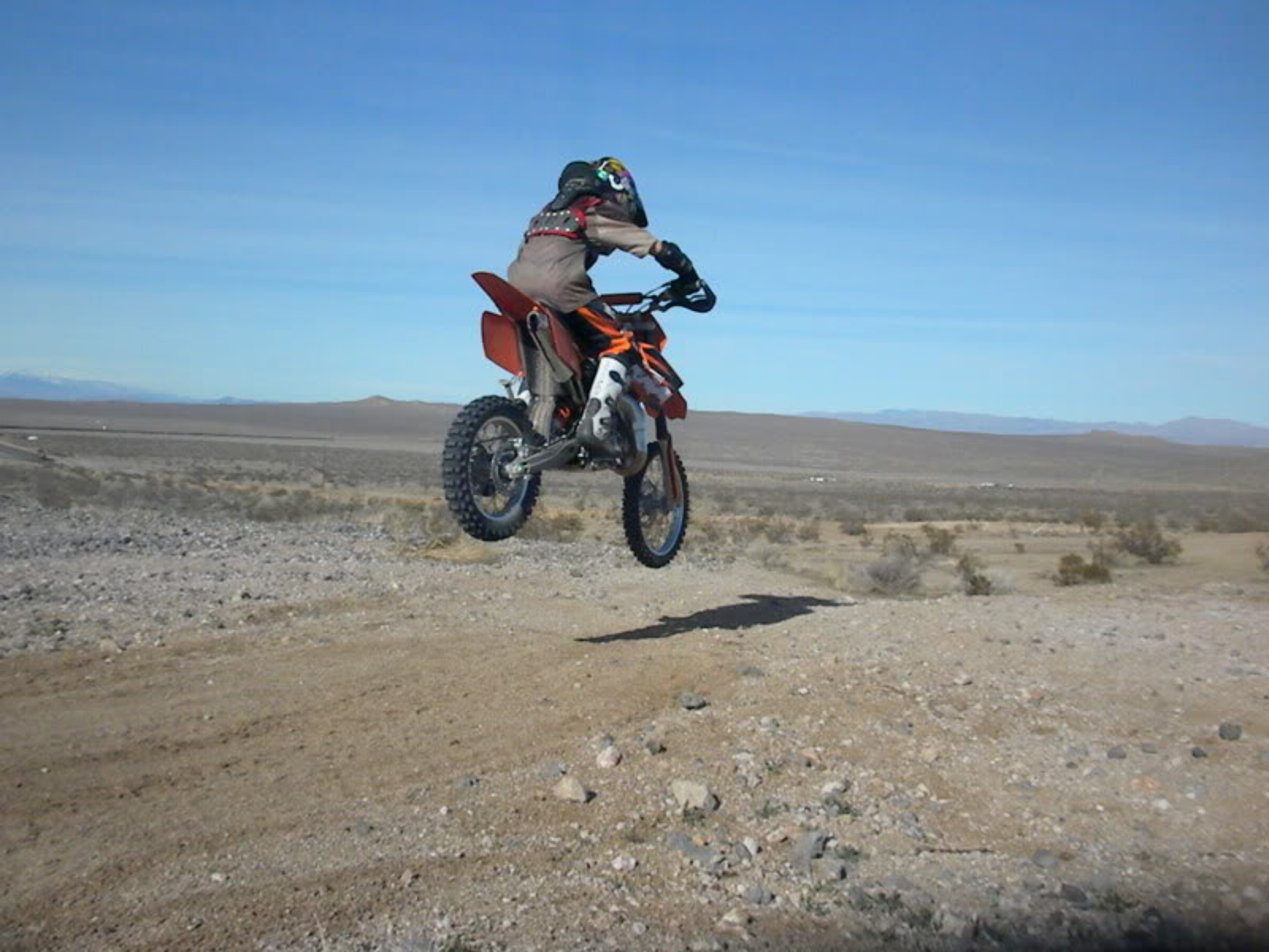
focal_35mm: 37
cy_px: 476
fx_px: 1356
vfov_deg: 38.7
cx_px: 634
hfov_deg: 50.1
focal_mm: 6.6
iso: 640
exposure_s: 1/1600
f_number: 10
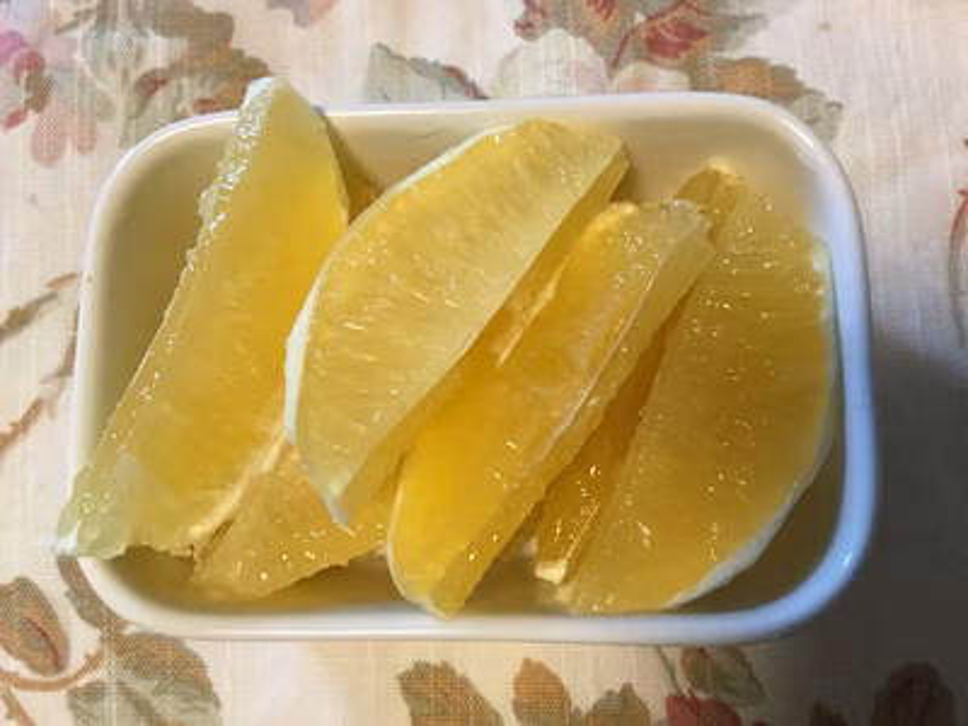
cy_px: 363
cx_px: 484
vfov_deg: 45.4
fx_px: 867
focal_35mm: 31
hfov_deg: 58.4
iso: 80
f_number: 2.4
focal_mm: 3.3
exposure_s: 1/30
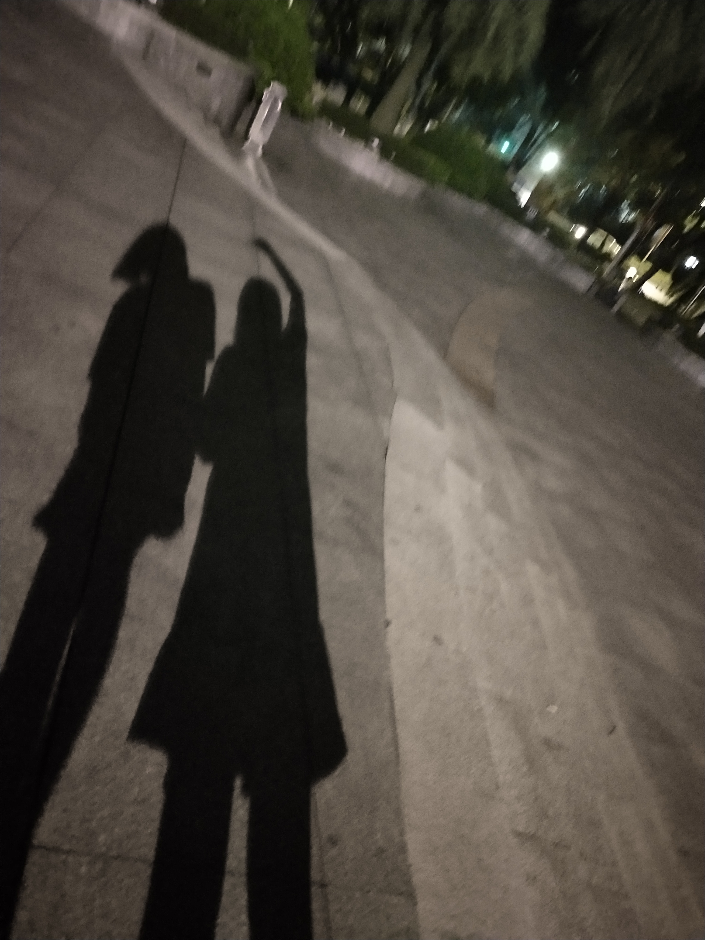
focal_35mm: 30
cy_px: 470
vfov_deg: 60.0
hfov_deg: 46.8
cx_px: 352
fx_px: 815
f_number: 1.8
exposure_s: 1/14.3
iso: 3469
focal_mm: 3.95
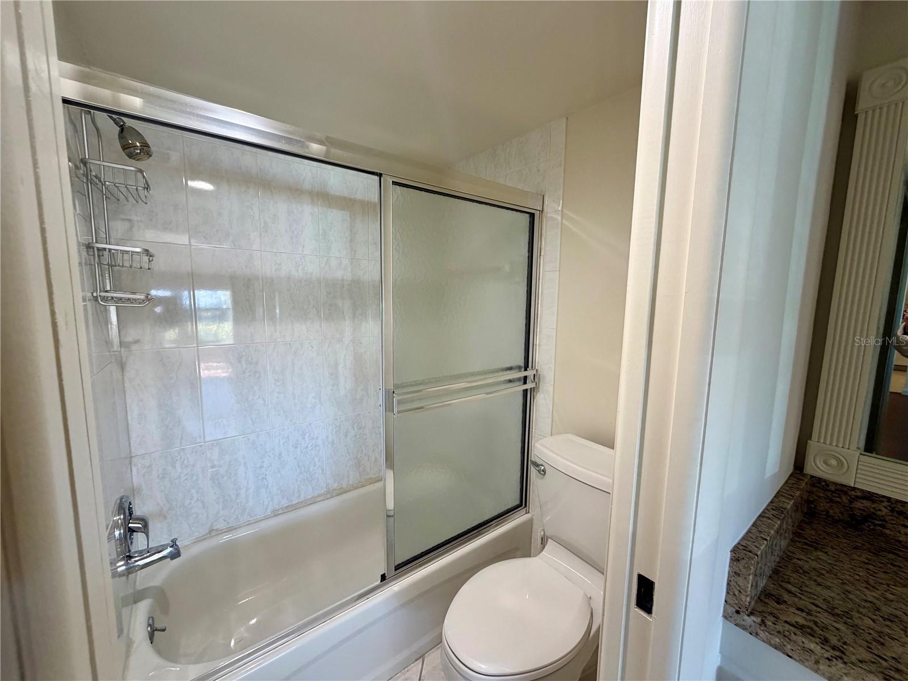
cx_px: 454
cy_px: 340
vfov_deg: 85.7
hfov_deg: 102.1
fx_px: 367
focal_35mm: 14
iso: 200
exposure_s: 1/120
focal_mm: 2.22
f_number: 2.2
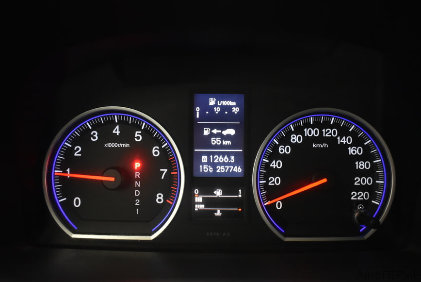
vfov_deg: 46.5
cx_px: 215
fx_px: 328
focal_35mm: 28
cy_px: 138
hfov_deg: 65.4
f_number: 3.5
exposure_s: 1/30
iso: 1600
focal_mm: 18
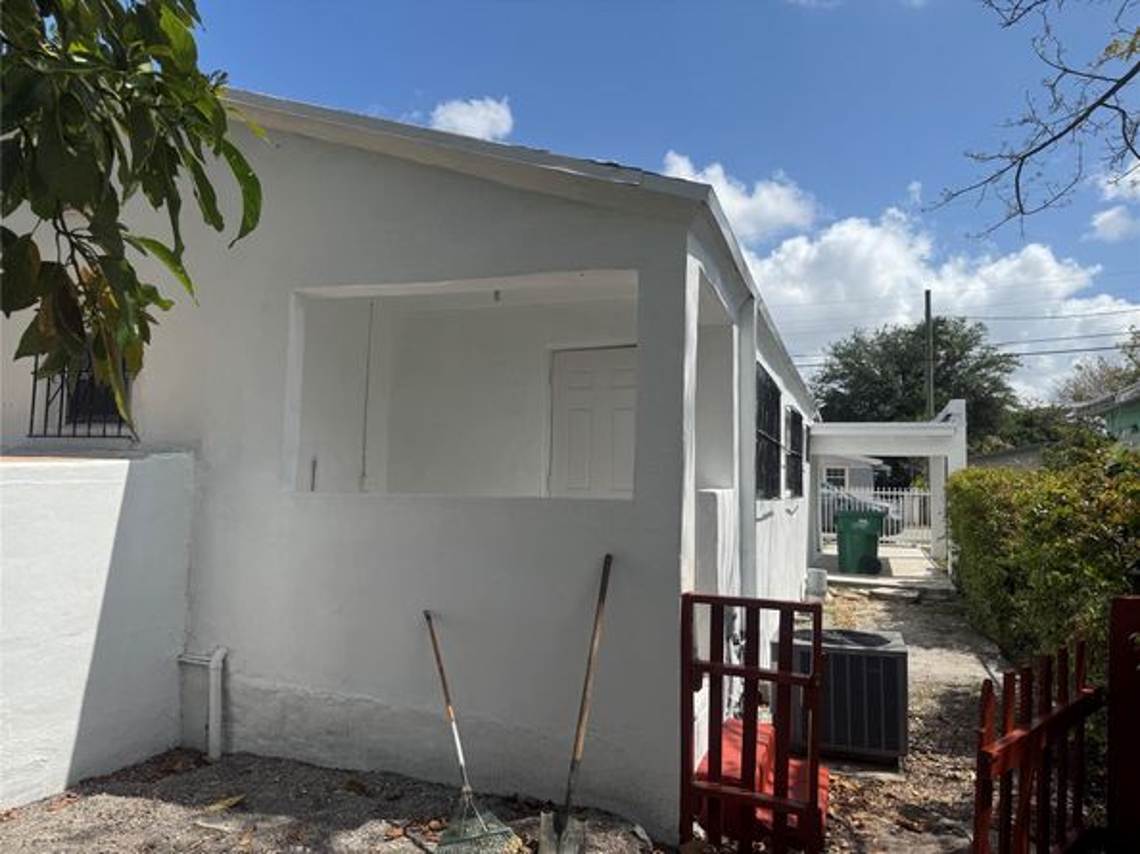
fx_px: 790
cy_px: 427
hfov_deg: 71.6
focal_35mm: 24
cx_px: 570
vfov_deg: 56.8
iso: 80
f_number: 1.78
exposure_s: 1/5814
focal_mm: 6.76
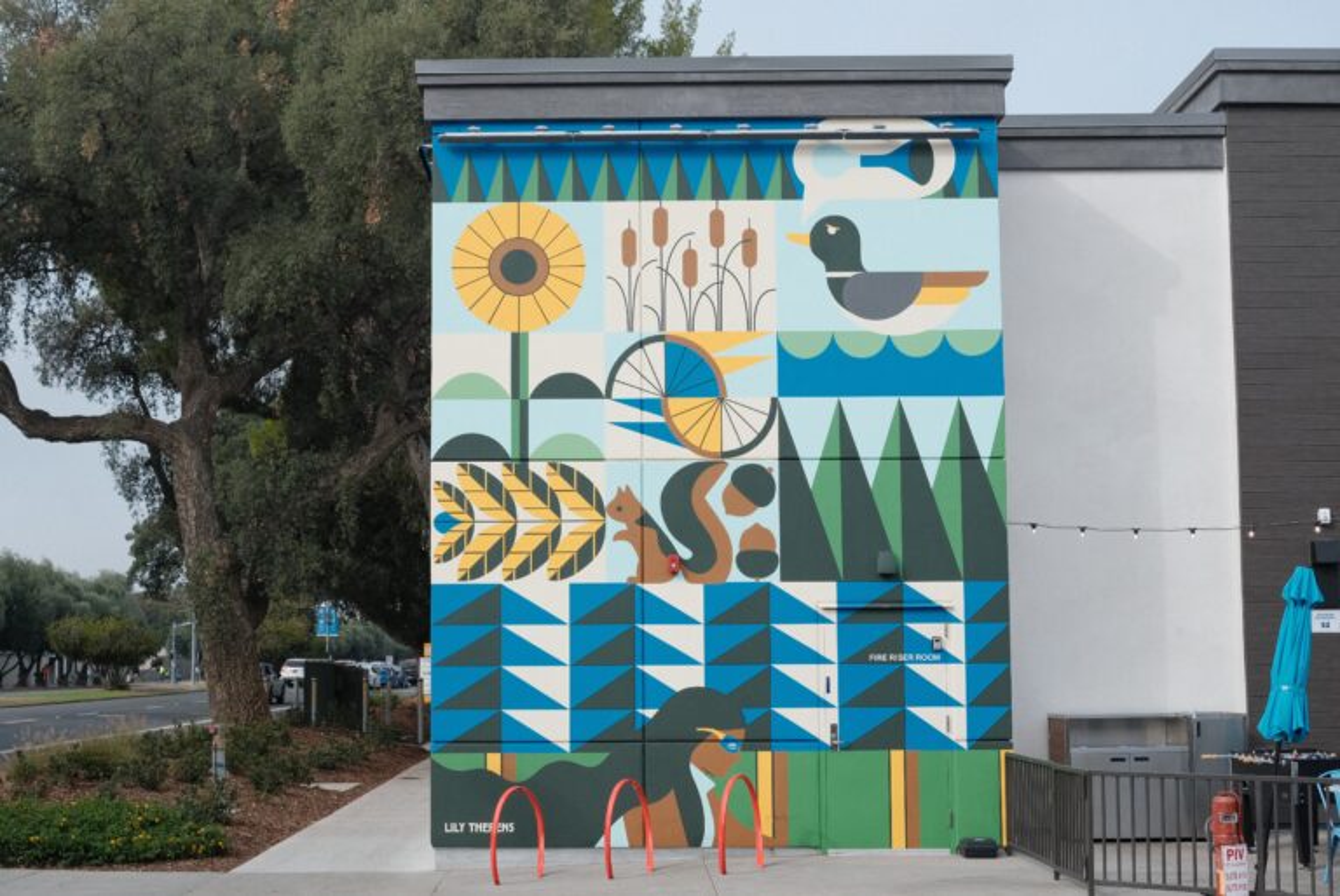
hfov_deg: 47.4
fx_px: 1528
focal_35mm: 41
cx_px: 670
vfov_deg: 32.7
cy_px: 448
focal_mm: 27
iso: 400
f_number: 5.6
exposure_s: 1/1000
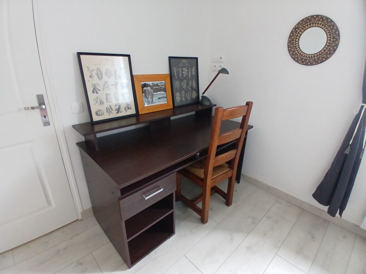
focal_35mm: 17
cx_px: 183
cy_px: 137
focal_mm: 1.4
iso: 160
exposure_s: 1/33.3
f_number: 2.2
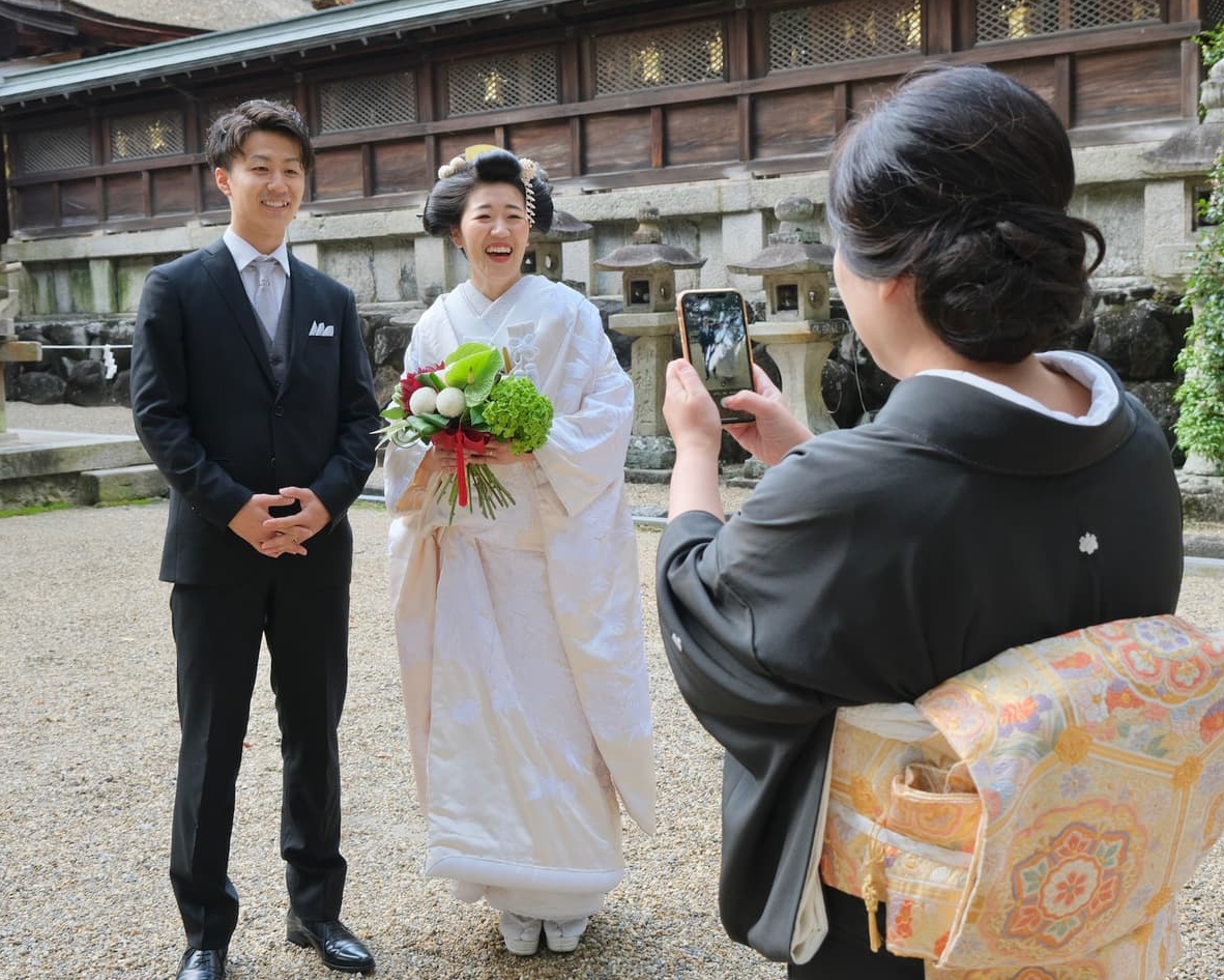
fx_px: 1449
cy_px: 493
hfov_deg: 45.8
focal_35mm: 40
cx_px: 607
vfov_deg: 37.3
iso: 800
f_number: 5.6
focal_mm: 23.5
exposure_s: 1/125
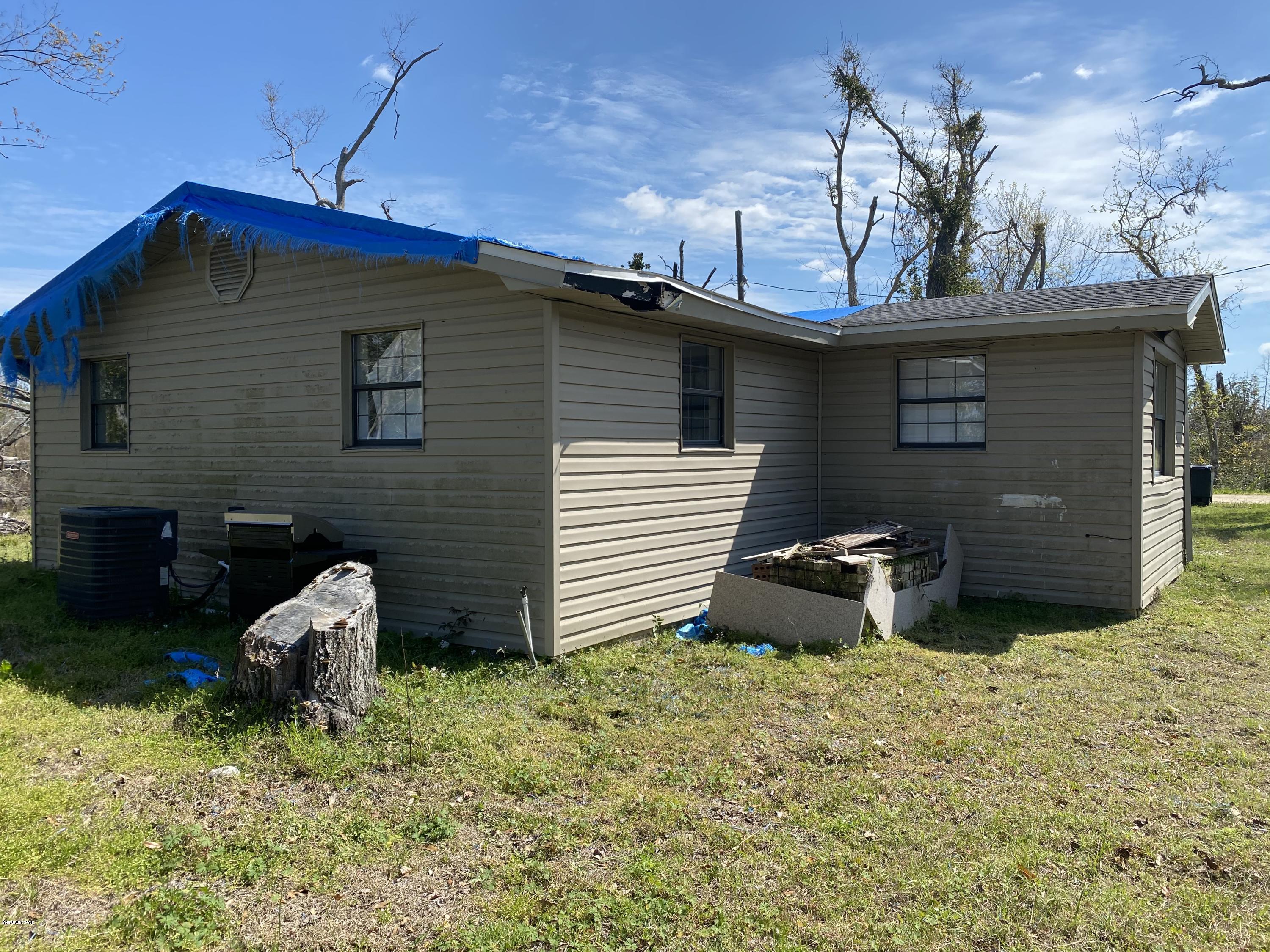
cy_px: 476
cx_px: 635
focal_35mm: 26
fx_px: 954
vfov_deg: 53.1
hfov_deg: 67.3
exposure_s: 1/2415
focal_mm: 4.25
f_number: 1.8
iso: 32
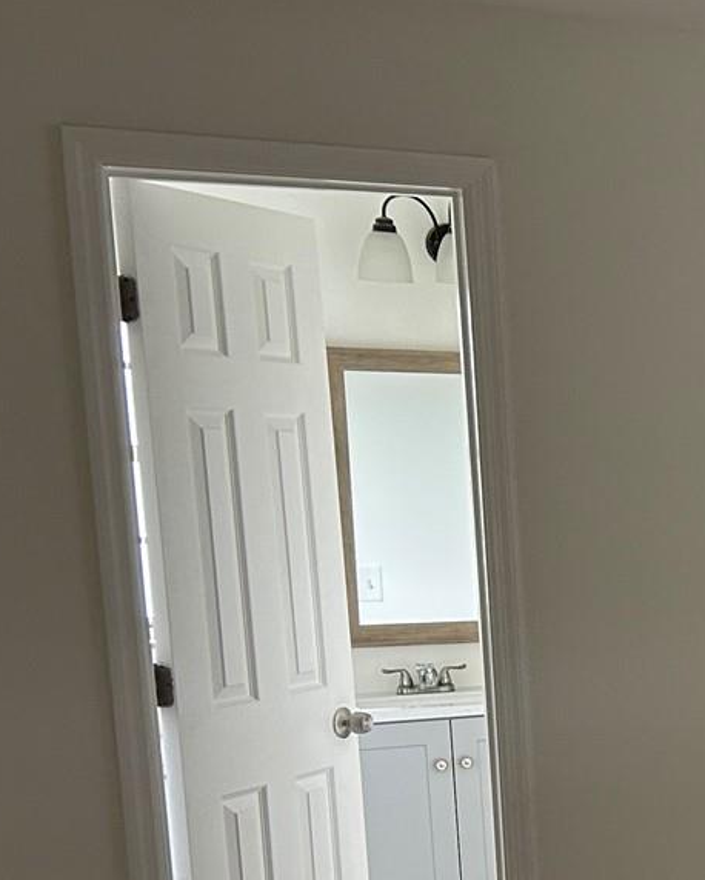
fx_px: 1851
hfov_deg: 17.9
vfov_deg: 26.2
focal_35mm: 71
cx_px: 1208
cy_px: 720
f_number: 1.5
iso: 125
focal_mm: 5.7
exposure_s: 1/63
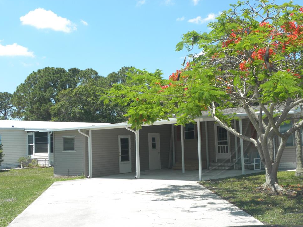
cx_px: 155
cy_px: 117
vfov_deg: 29.7
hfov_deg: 38.9
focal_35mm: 49
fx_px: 429
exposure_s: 1/195
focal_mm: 8.2
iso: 64
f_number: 4.5
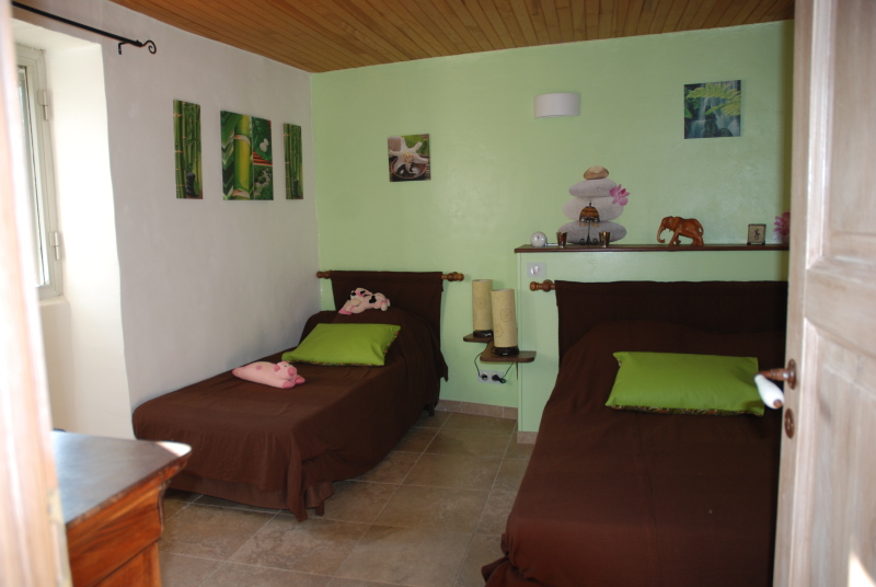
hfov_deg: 67.3
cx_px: 438
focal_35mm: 27
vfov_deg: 48.1
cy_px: 294
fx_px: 658
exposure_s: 1/60
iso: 200
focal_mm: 18
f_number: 3.5
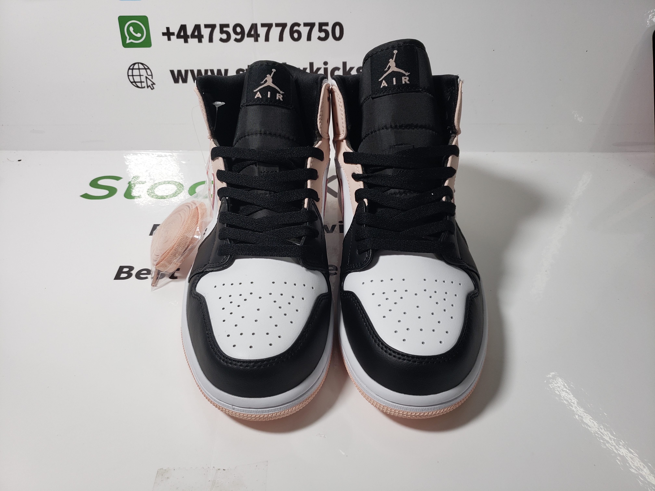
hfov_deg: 67.3
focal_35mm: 26
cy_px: 246
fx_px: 492
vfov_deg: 53.1
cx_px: 328
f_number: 1.5
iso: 50
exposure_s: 1/505
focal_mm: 4.3
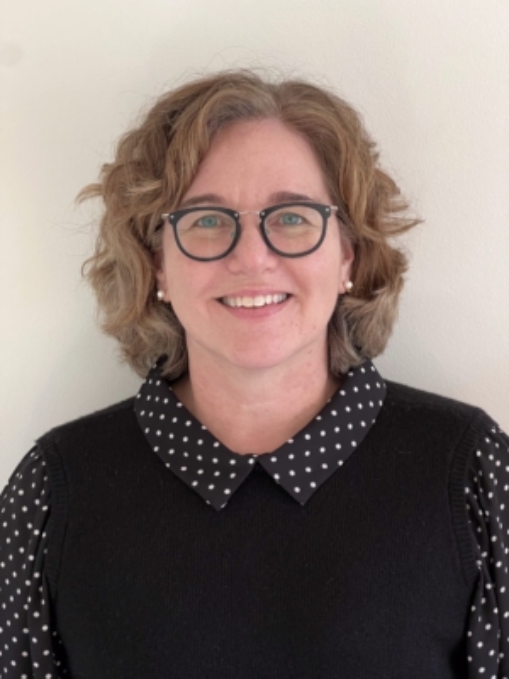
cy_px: 340
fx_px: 1510
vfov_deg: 25.3
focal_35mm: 77
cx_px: 254
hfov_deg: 19.1
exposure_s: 1/60
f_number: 2.8
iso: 250
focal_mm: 9
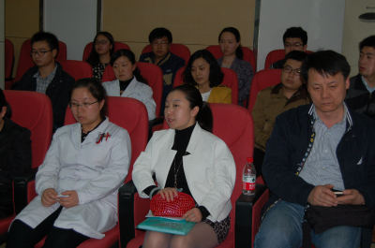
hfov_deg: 37.9
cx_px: 188
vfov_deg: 25.6
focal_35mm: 52
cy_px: 124
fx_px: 546
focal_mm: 35
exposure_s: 1/60
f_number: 4.8
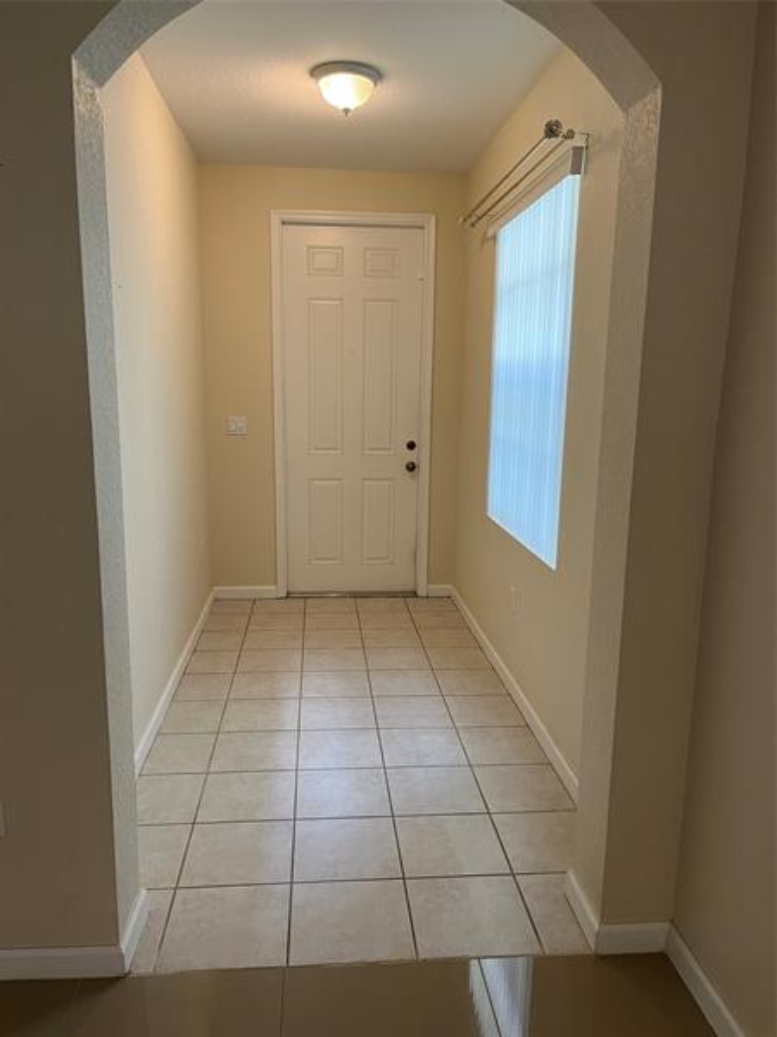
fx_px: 778
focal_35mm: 26
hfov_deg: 53.1
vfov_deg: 67.3
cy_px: 518
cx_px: 388
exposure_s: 1/60
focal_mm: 5.1
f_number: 1.6
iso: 80
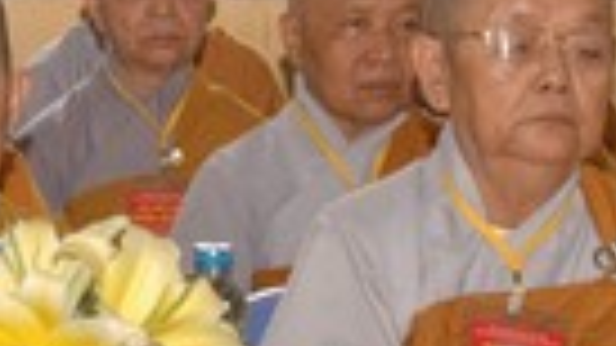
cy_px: 40
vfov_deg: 4.7
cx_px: -49
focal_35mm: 257
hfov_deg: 8.3
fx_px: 4204
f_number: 5.6
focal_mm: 35
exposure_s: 1/60
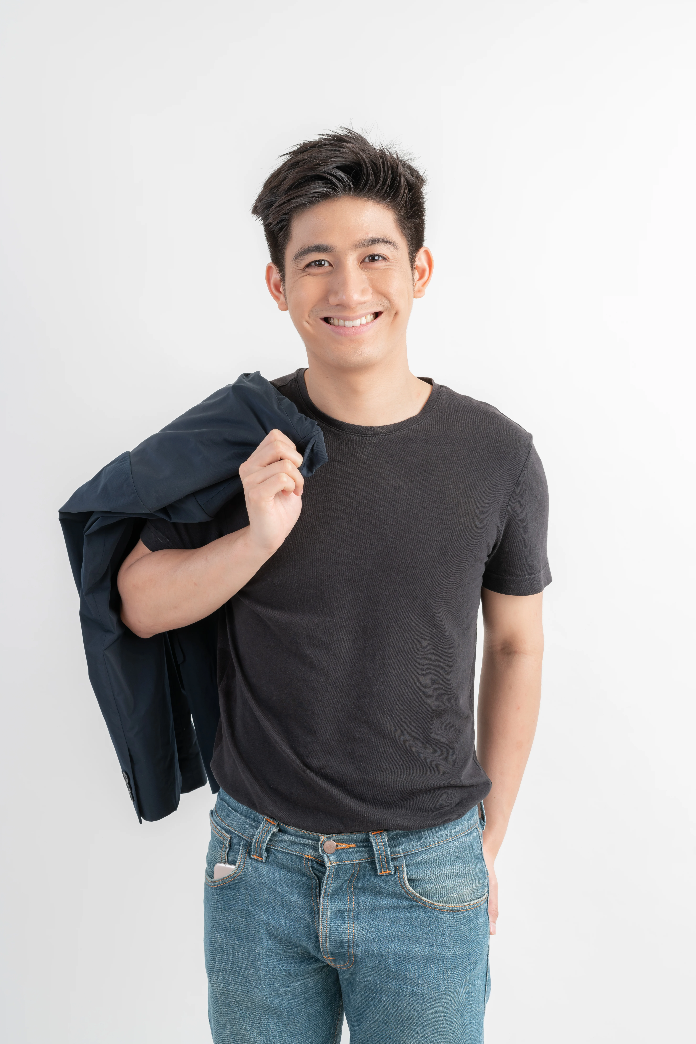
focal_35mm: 50
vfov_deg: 39.6
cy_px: 522
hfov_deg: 27.0
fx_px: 1449
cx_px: 348
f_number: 8
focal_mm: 50
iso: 200
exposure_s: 1/100
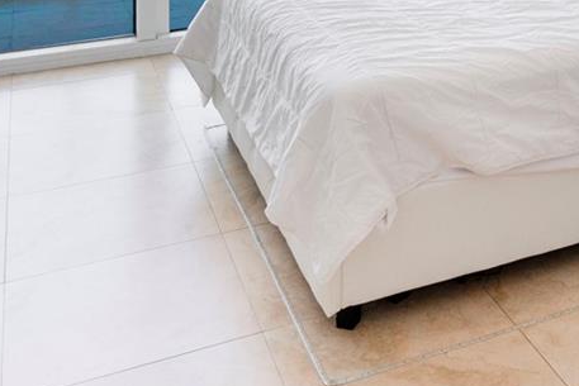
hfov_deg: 32.1
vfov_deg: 19.5
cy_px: -238
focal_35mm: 58
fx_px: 929
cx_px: 570
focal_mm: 11
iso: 250
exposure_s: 1/60
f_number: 7.1
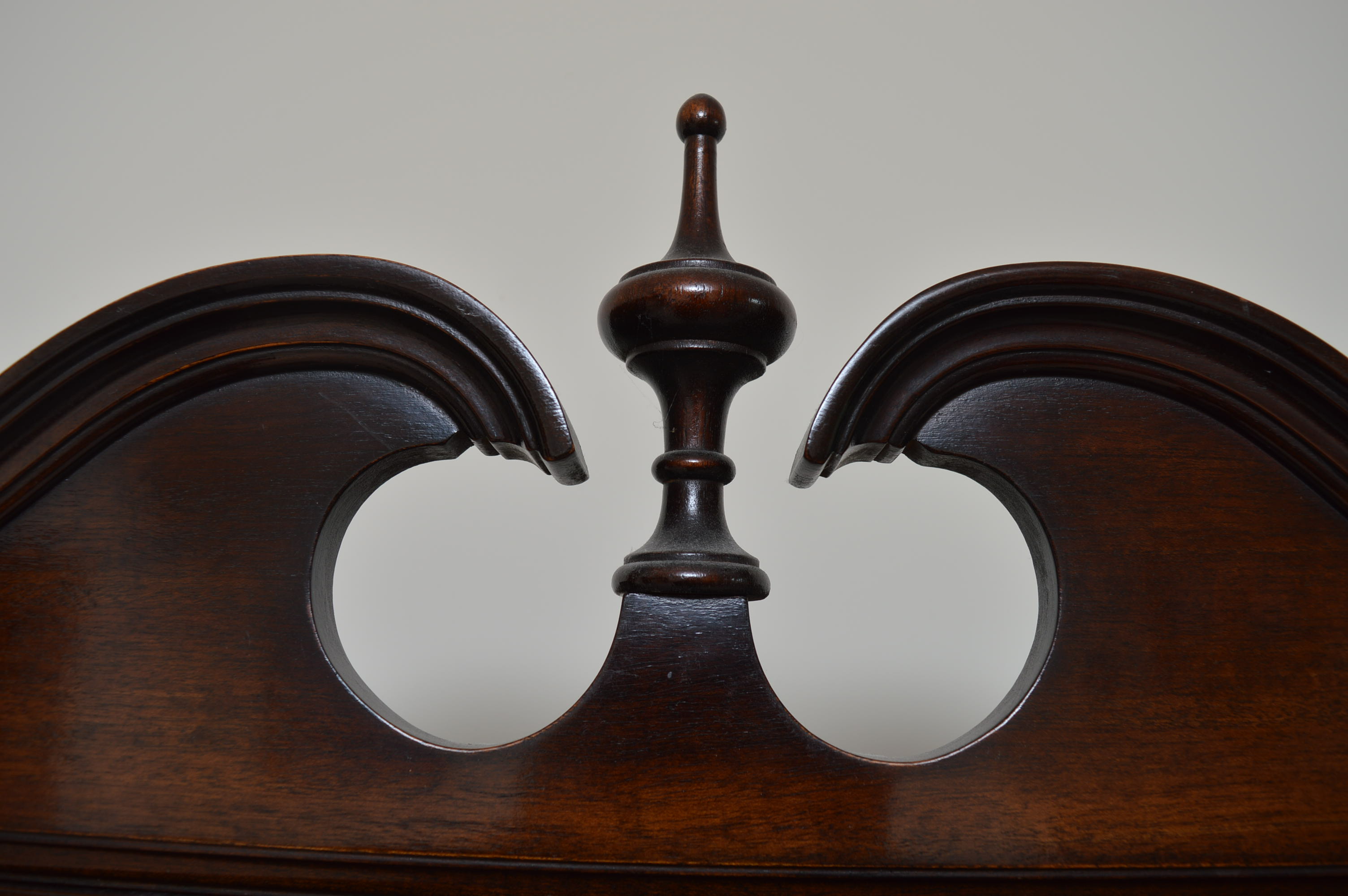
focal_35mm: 30
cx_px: 674
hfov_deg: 62.0
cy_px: 448
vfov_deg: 43.5
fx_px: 1122
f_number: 5.6
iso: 100
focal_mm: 20
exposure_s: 1/60
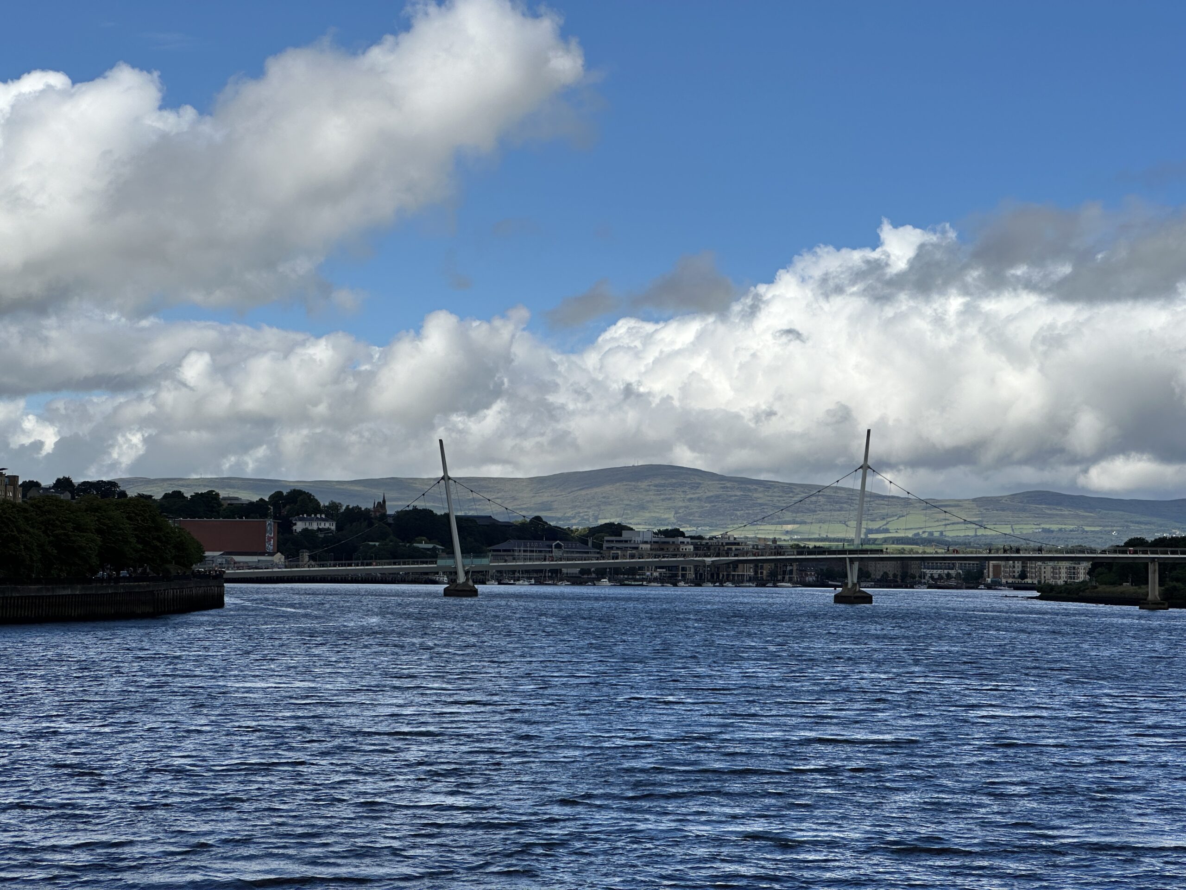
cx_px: 593
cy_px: 445
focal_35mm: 77
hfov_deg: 25.3
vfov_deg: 19.1
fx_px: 2638
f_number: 2.8
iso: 32
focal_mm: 9
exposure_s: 1/1340
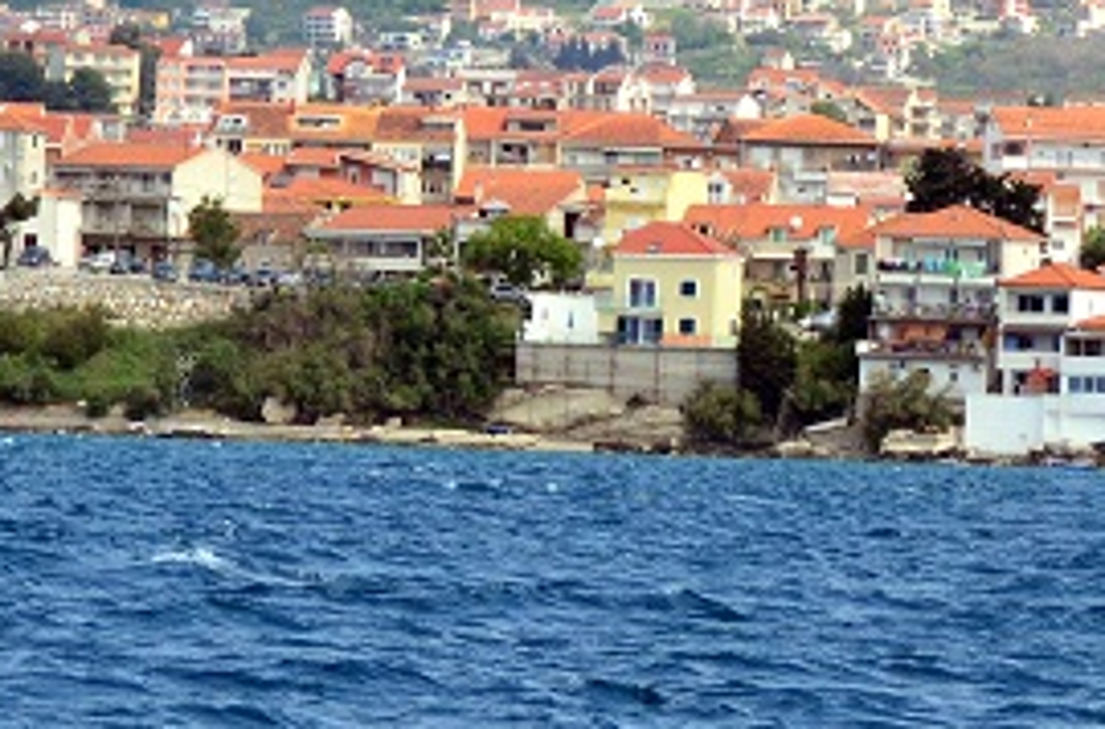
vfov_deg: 3.5
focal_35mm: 389
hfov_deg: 5.3
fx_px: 11899
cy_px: -170
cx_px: 1144
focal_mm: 70
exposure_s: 1/5000
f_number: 4.5
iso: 800
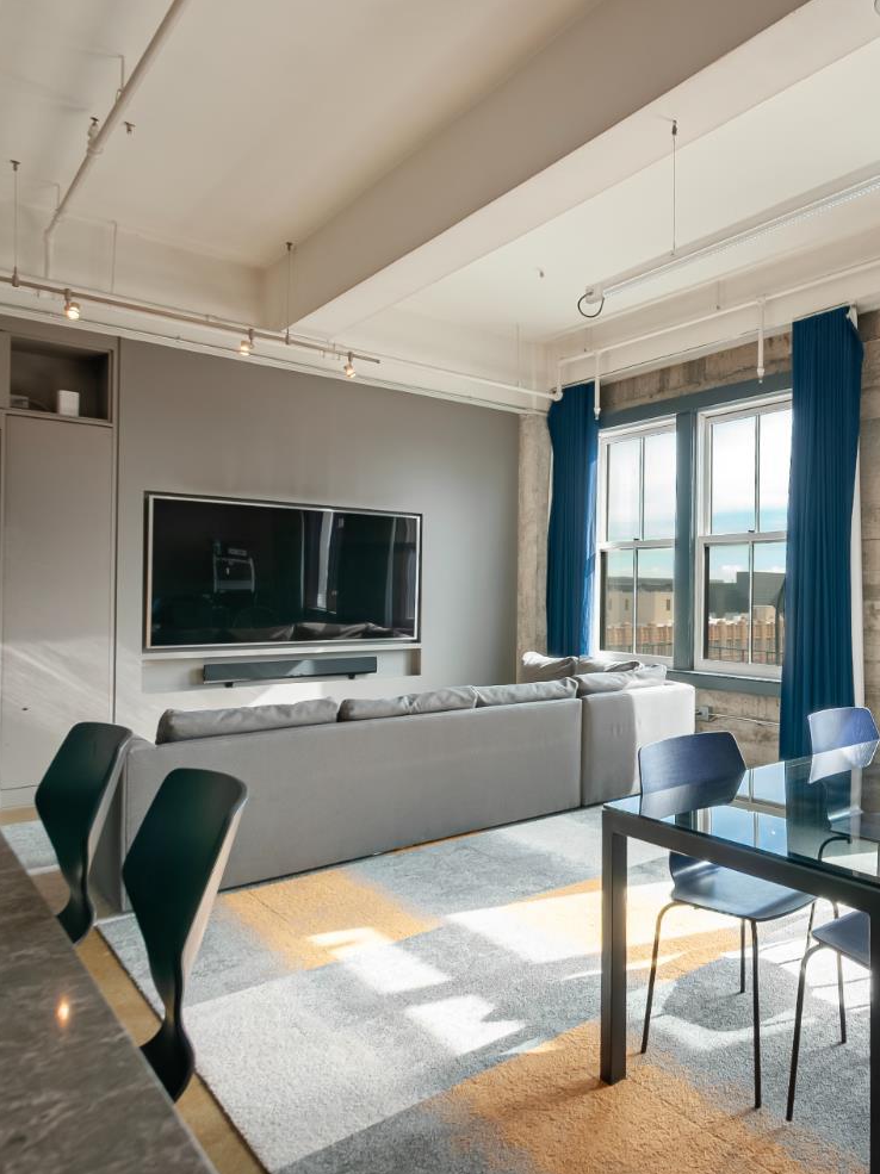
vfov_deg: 76.4
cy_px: 596
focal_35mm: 22
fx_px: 746
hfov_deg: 54.9
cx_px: 754
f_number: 5.6
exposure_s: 1/200
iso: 400
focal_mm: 10
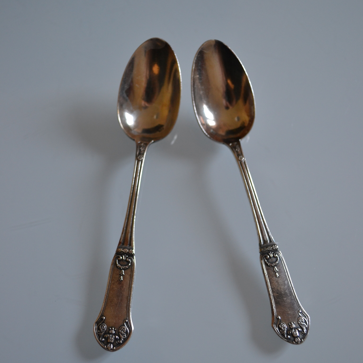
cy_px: 204
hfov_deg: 36.8
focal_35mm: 46
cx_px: 182
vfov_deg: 36.7
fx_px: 546
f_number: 4
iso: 400
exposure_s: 1/60
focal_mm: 24
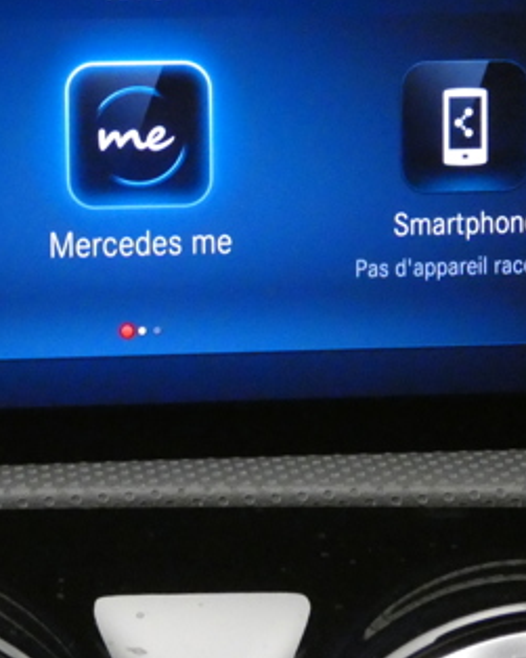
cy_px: 197
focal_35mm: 107
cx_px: 147
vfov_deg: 17.9
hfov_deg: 14.3
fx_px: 2083
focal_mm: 7.8
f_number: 3.7
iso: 1600
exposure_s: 1/15
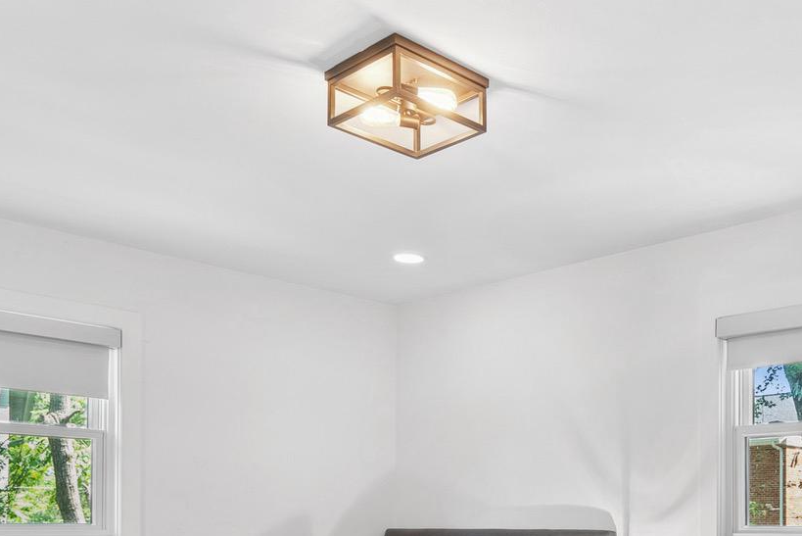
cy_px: 536
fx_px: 892
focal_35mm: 40
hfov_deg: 46.0
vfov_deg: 31.0
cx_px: 639
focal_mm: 16
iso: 320
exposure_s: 1/4
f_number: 8
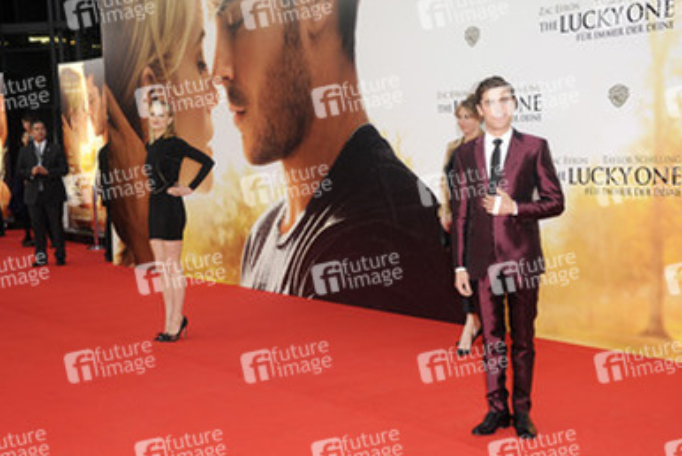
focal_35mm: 56
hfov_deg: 35.6
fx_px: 1062
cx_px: 310
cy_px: 230
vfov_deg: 24.2
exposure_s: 1/125
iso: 800
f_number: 6.3
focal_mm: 48
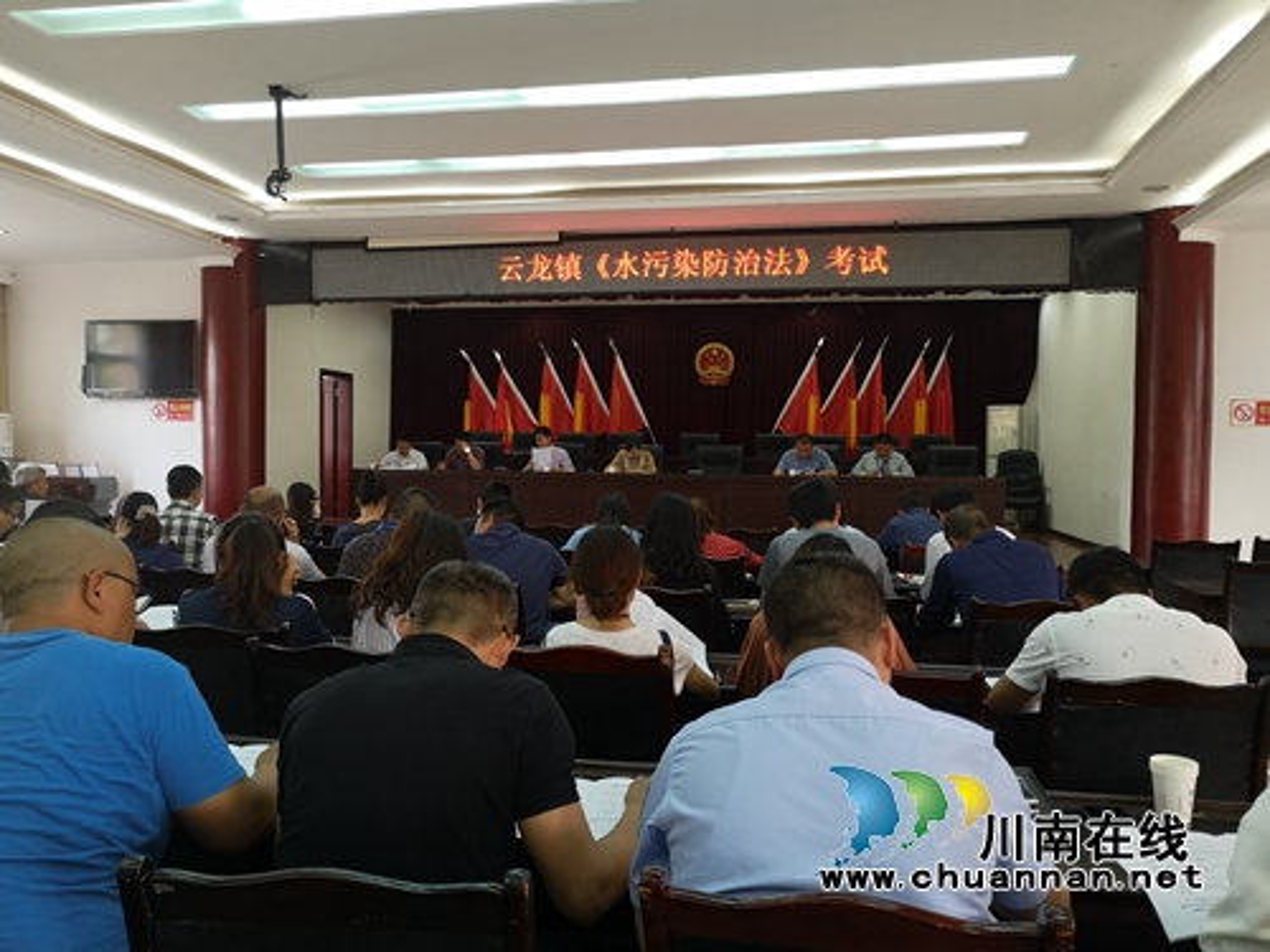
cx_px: 635
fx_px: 991
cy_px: 476
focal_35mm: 27
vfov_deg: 51.4
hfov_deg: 65.3
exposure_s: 1/50
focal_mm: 3.95
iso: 125
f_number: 1.8
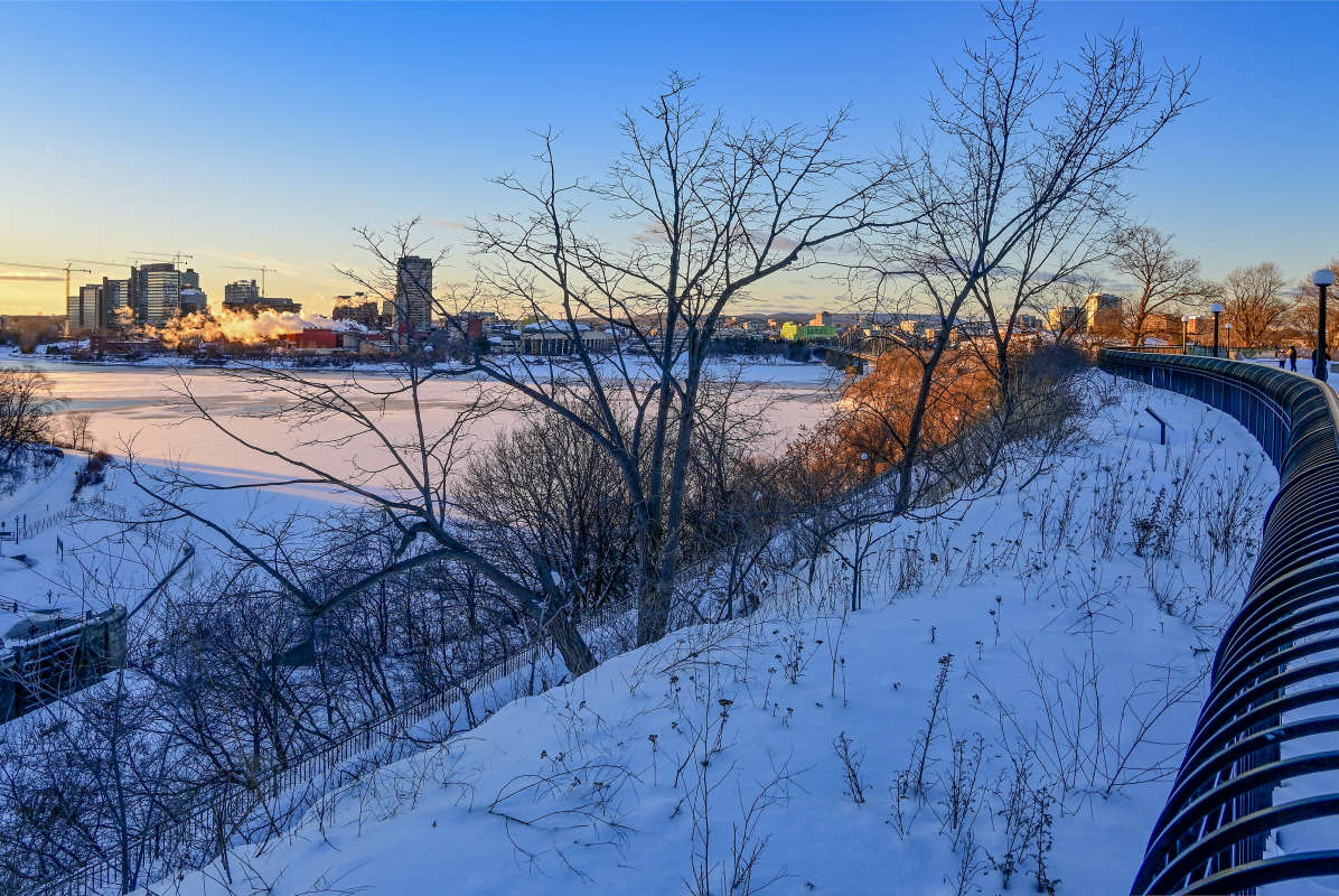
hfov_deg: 73.7
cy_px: 448
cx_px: 670
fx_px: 894
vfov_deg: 53.2
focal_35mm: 24
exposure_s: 1/50
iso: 125
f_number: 11
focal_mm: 16
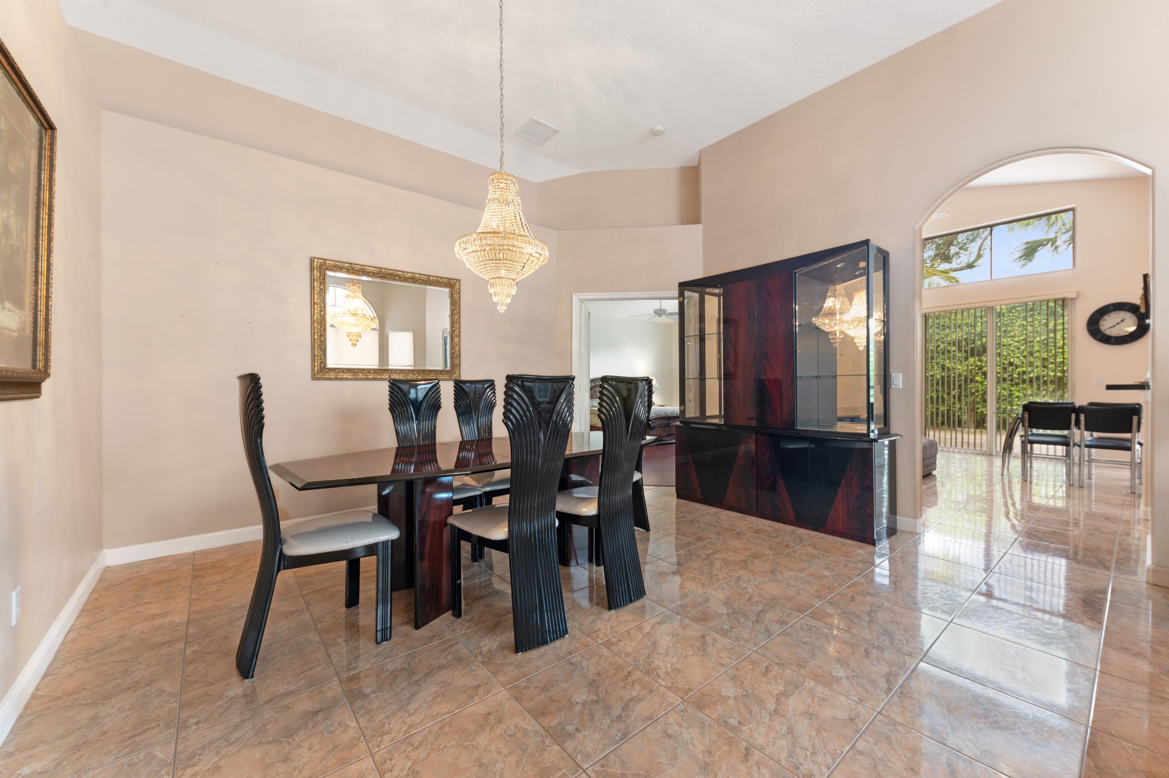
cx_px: 584
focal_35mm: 14
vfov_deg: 81.1
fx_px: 454
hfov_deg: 104.3
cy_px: 389
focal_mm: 14
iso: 100
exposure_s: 1
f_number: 8
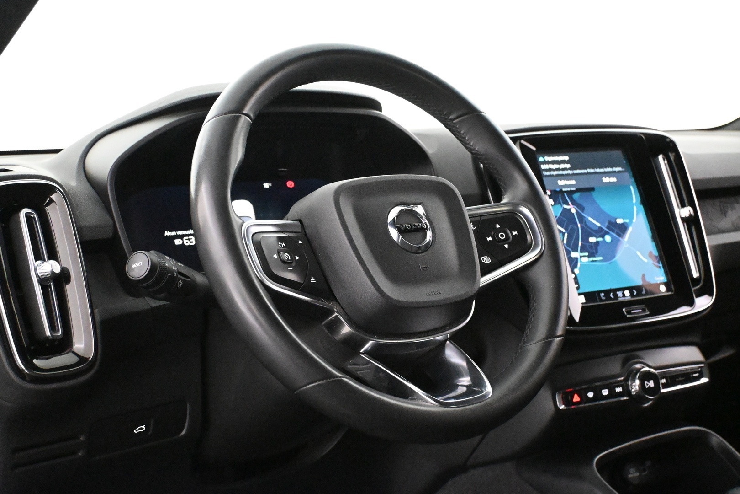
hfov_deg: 40.5
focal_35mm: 49
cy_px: 247
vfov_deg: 27.7
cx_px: 370
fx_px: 1002
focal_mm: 32.5
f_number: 5
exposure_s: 1/50
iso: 12800
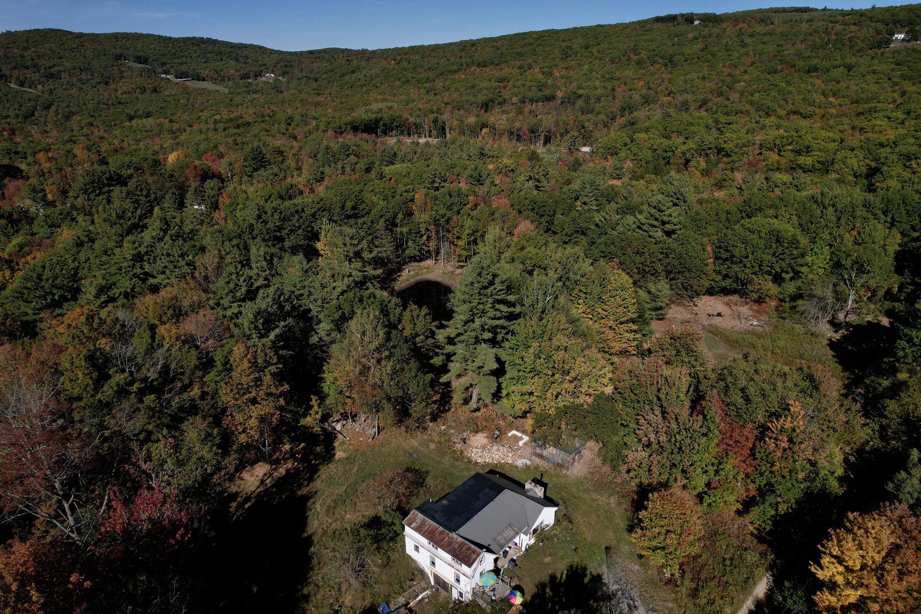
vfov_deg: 57.2
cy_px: 307
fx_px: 563
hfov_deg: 78.6
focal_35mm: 22
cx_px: 460
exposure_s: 1/5000
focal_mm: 8.38
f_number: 2.8
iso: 100
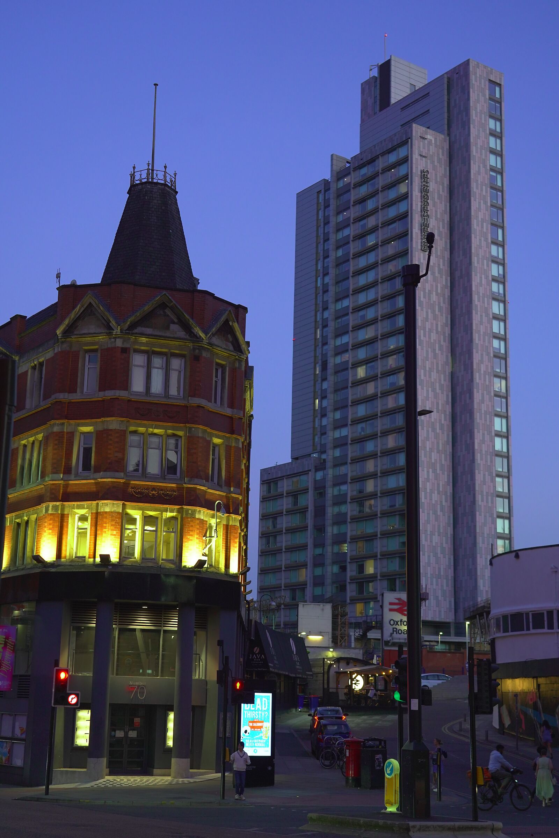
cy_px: 419
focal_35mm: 48
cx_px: 280
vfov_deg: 41.1
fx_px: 1118
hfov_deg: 28.1
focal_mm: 48
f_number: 5
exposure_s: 1/60
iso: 1250
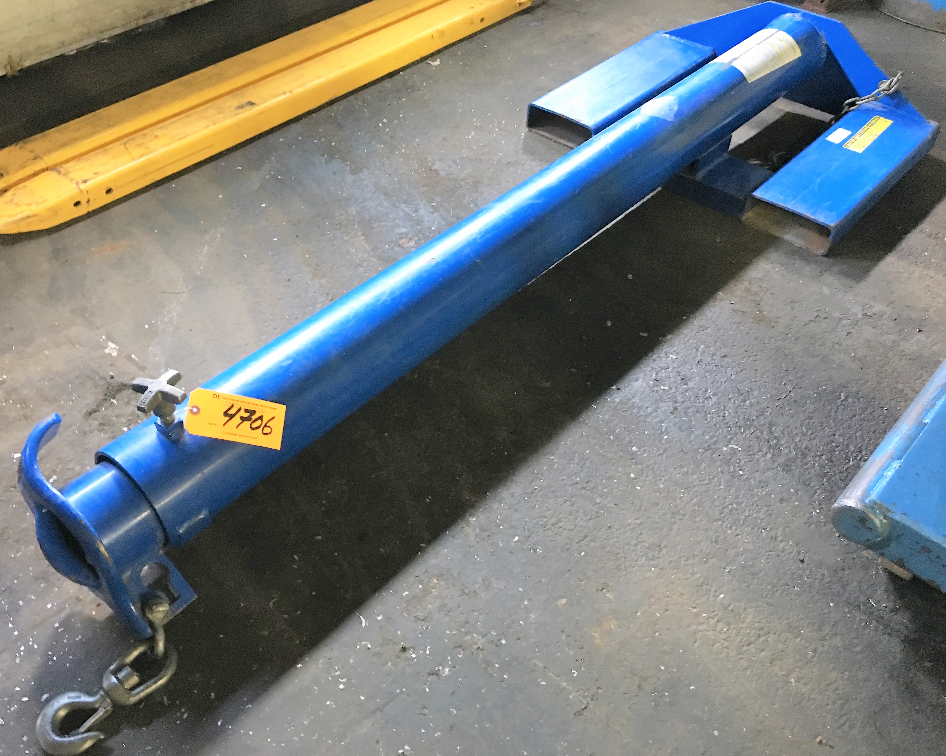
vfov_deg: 47.1
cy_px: 373
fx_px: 868
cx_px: 452
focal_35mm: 31
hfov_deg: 57.2
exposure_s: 1/15
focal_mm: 4.15
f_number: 2.2
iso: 400
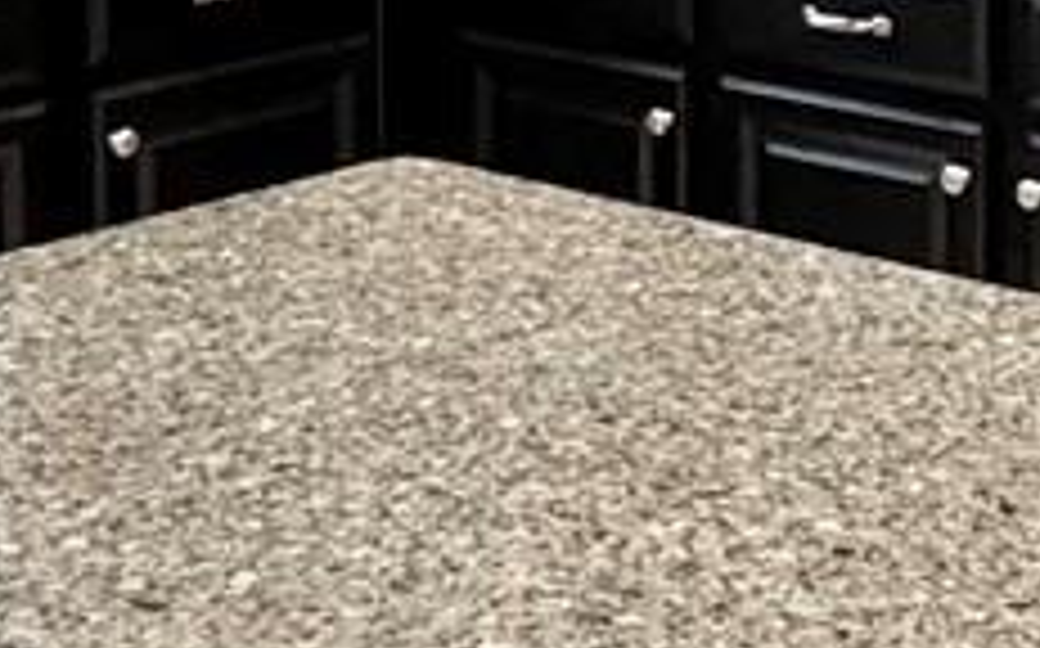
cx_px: 1198
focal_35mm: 103
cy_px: -405
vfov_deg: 11.9
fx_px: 2917
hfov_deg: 19.2
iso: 640
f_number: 2.2
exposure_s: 1/60
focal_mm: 2.22
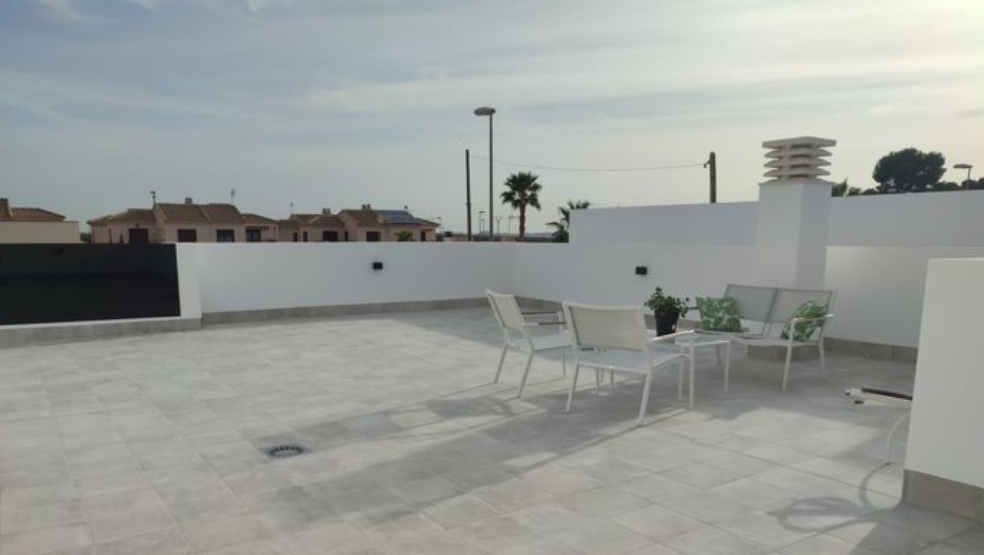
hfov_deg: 67.9
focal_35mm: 28
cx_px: 493
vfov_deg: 41.0
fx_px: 731
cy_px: 370
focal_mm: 6.04
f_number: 1.9
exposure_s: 1/955
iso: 50
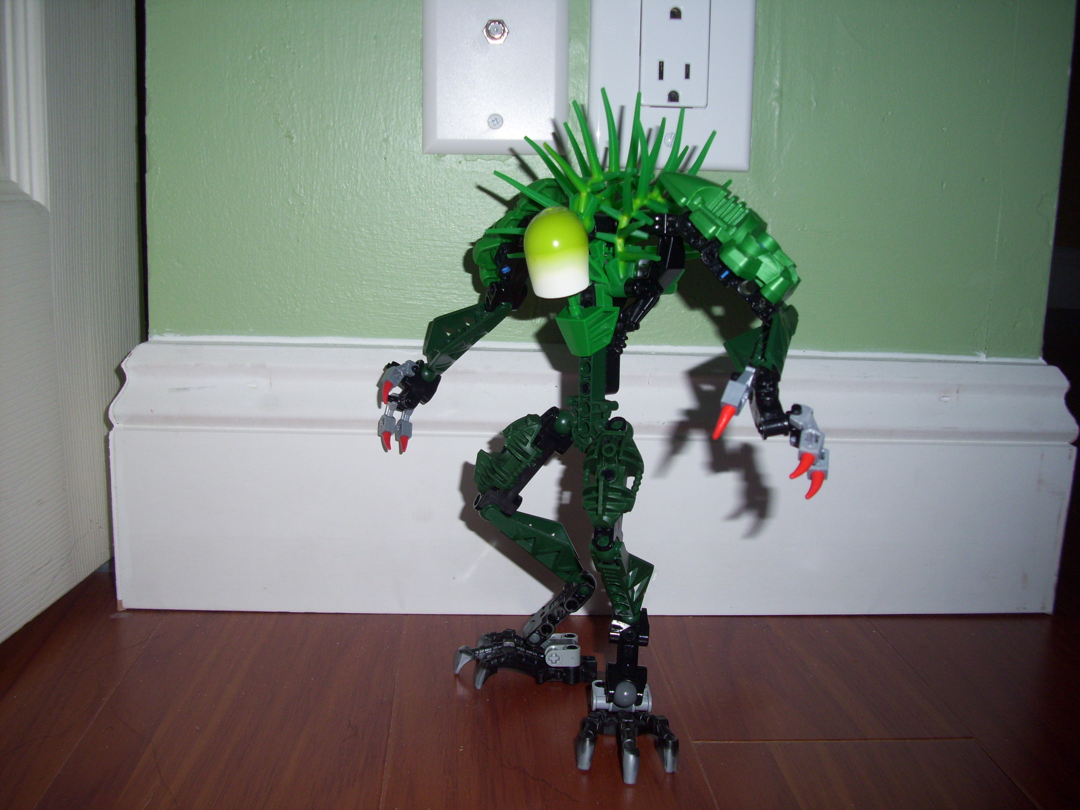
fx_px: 1061
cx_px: 540
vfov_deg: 41.8
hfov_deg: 54.0
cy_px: 405
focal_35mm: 34
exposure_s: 1/40
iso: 80
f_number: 2.9
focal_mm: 5.7
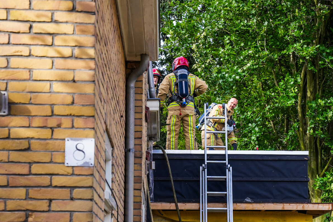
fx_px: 1036
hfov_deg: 18.2
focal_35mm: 112
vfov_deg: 12.2
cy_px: 167
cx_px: 233
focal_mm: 70
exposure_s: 1/160
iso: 250
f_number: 6.3
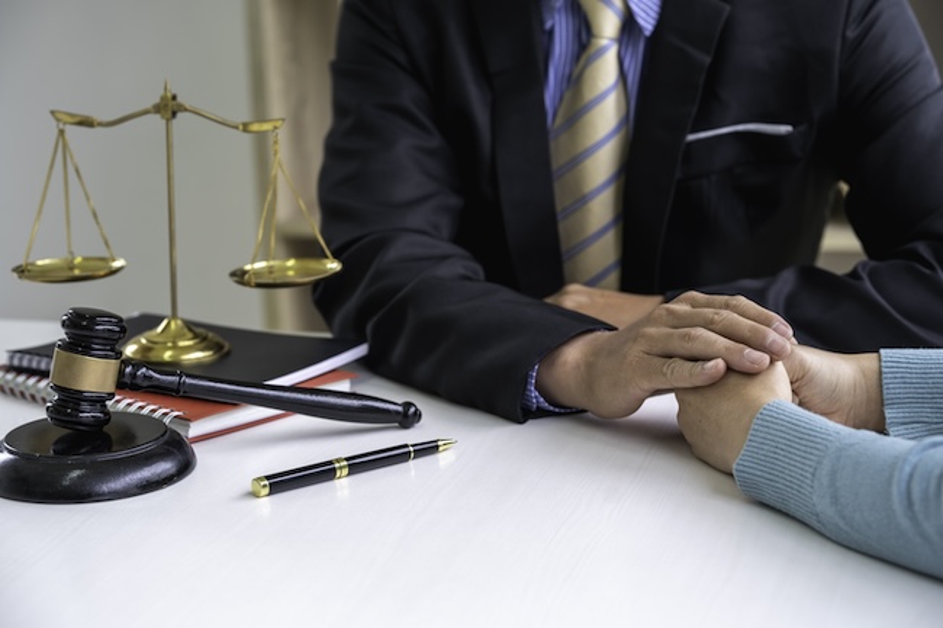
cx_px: 472
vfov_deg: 16.1
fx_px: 2226
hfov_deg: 23.9
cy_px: 314
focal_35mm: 85
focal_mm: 85
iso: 250
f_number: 4
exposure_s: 1/100
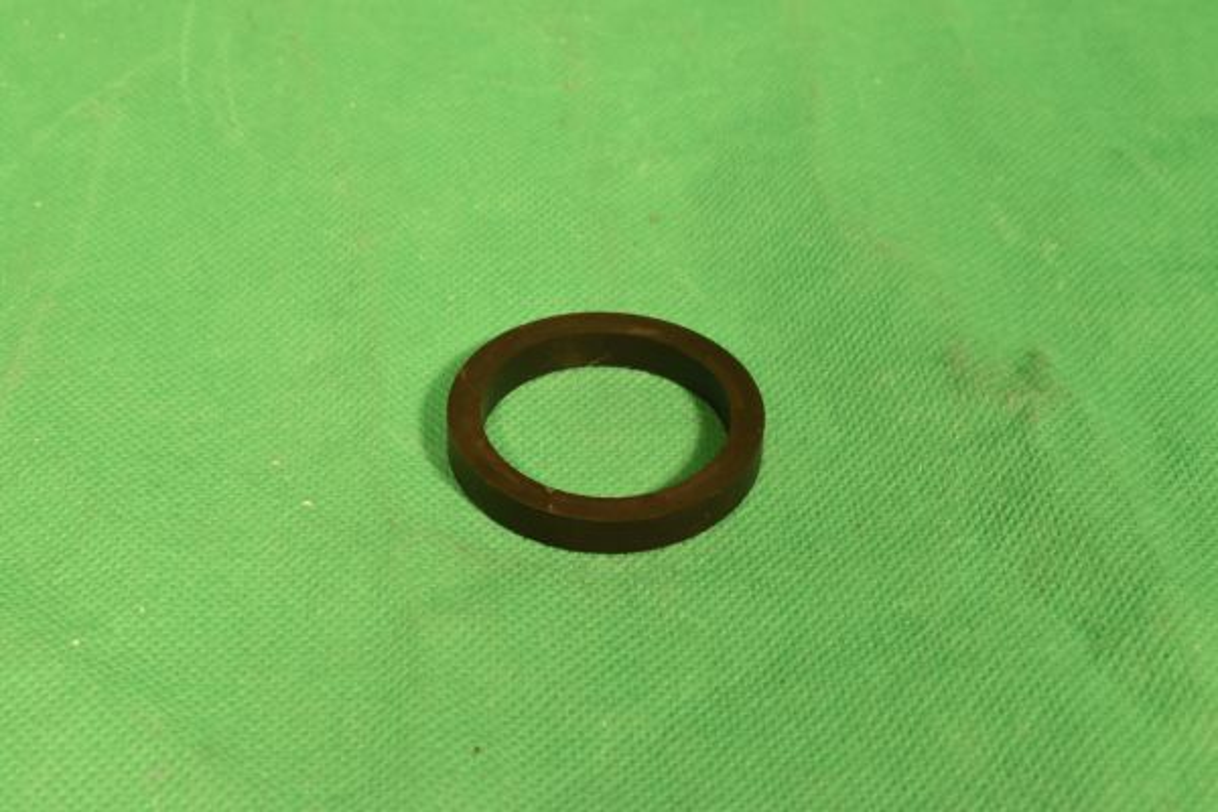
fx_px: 2284
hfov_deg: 29.9
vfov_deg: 20.2
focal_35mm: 68
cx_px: 609
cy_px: 406
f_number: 14
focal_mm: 45
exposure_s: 1/80
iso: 1400
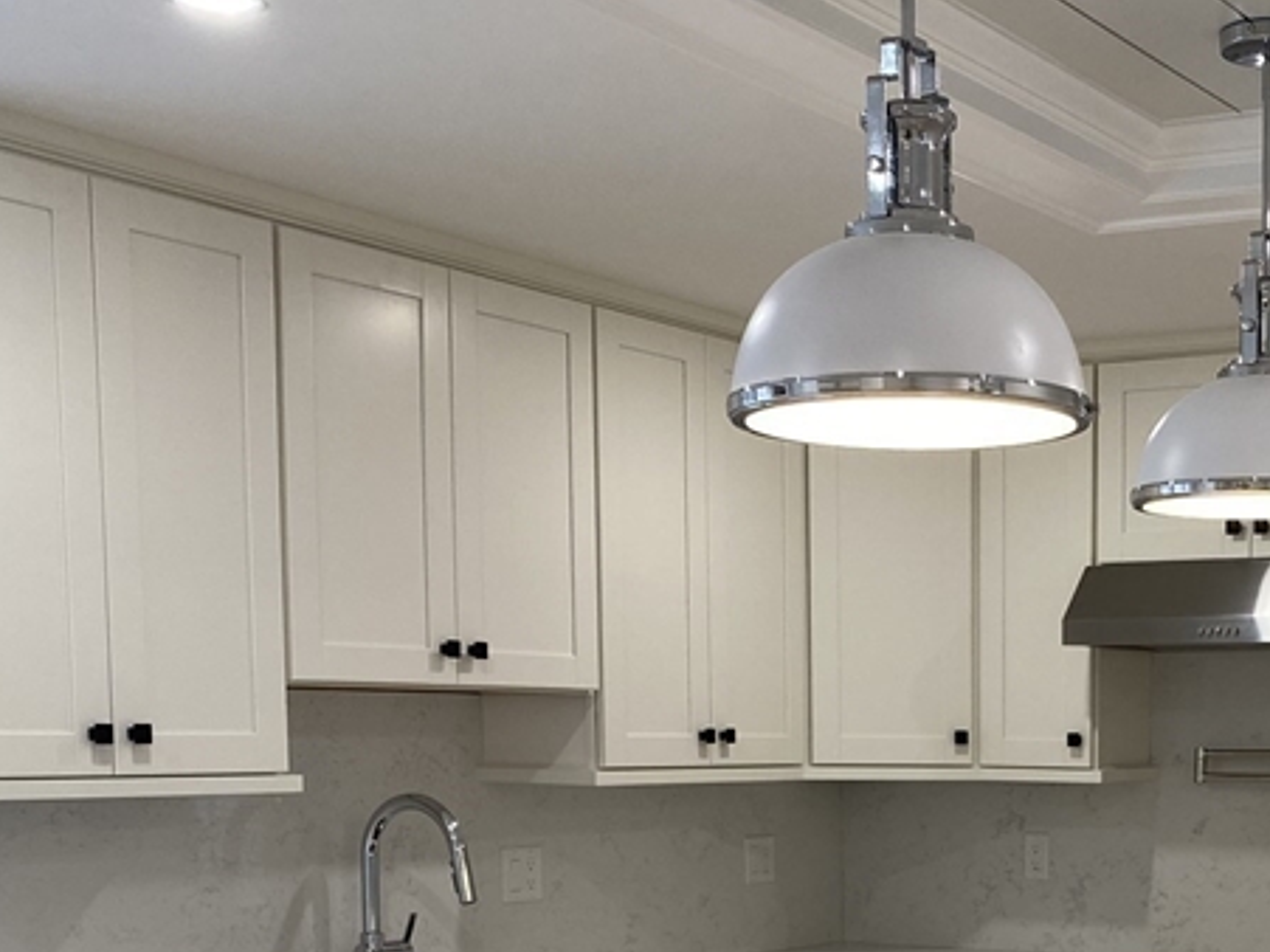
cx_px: 1140
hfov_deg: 31.2
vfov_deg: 23.7
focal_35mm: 59
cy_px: 966
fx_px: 2164
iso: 64
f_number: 1.8
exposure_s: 1/120
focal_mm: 4.25
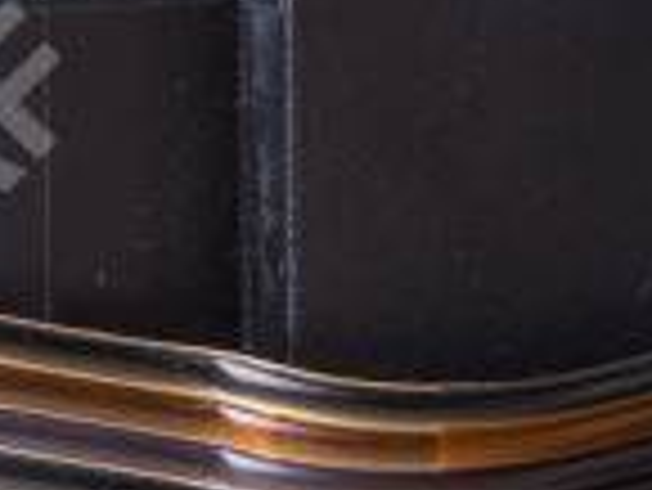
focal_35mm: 904
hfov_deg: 2.2
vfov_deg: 1.6
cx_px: 639
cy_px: 115
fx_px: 17041
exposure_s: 1/200
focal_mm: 105
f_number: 18
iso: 200
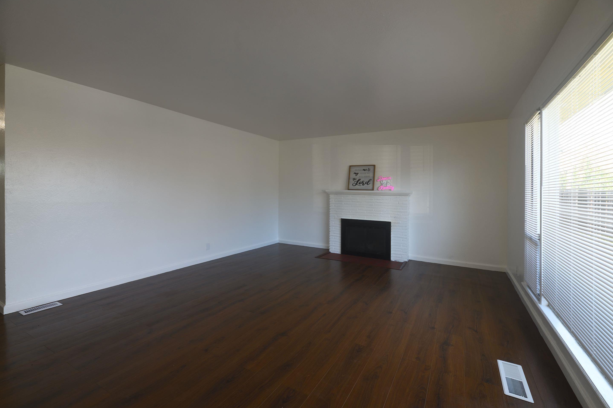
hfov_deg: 100.4
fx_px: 255
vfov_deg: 77.3
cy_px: 206
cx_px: 307
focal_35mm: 15
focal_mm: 14
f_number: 8
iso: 320
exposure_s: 1/25
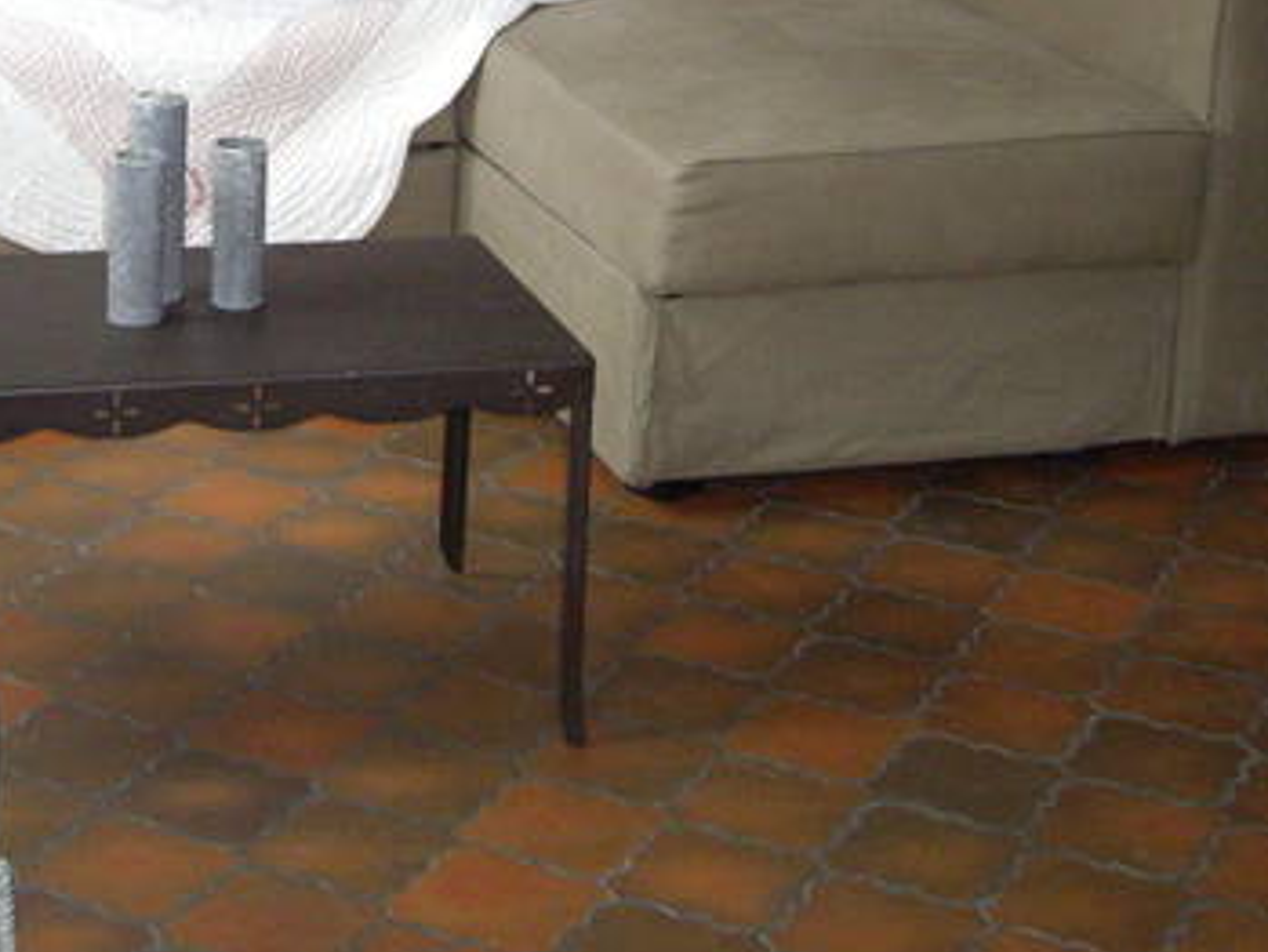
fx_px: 3151
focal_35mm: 86
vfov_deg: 16.8
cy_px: -7
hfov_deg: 22.3
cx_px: 171
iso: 400
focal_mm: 7.9
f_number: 2.8
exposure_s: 1/40
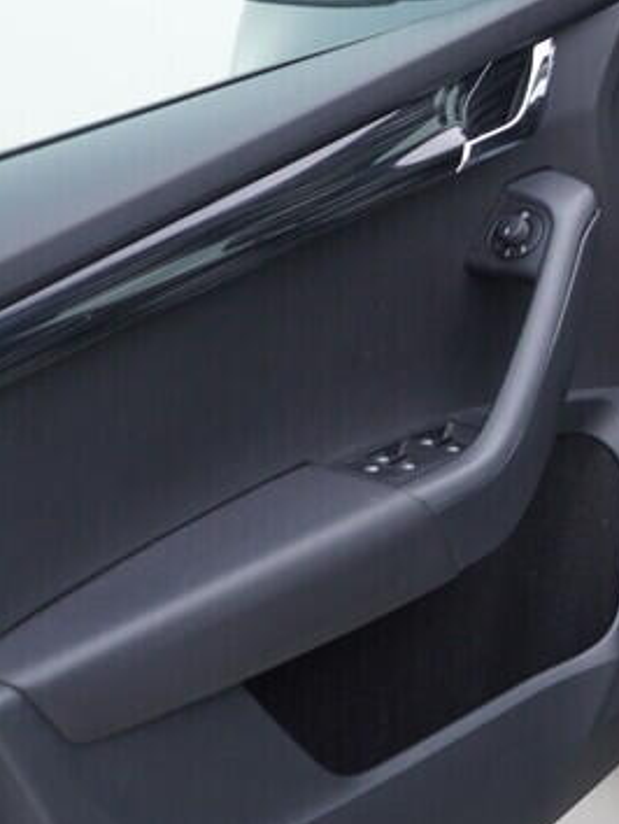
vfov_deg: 19.5
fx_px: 2381
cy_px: 253
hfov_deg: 13.6
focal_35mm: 100
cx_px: 1040
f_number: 3.2
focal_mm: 24
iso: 125
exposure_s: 1/40
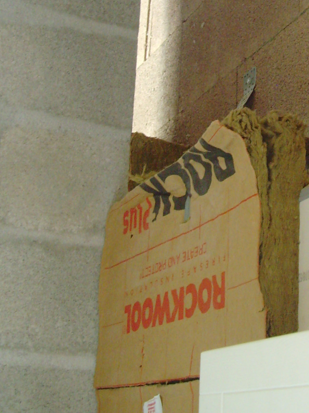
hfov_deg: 18.5
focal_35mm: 79
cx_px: 236
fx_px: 941
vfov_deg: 24.0
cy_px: 32
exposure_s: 1/8
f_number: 3.5
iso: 200
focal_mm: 6.6
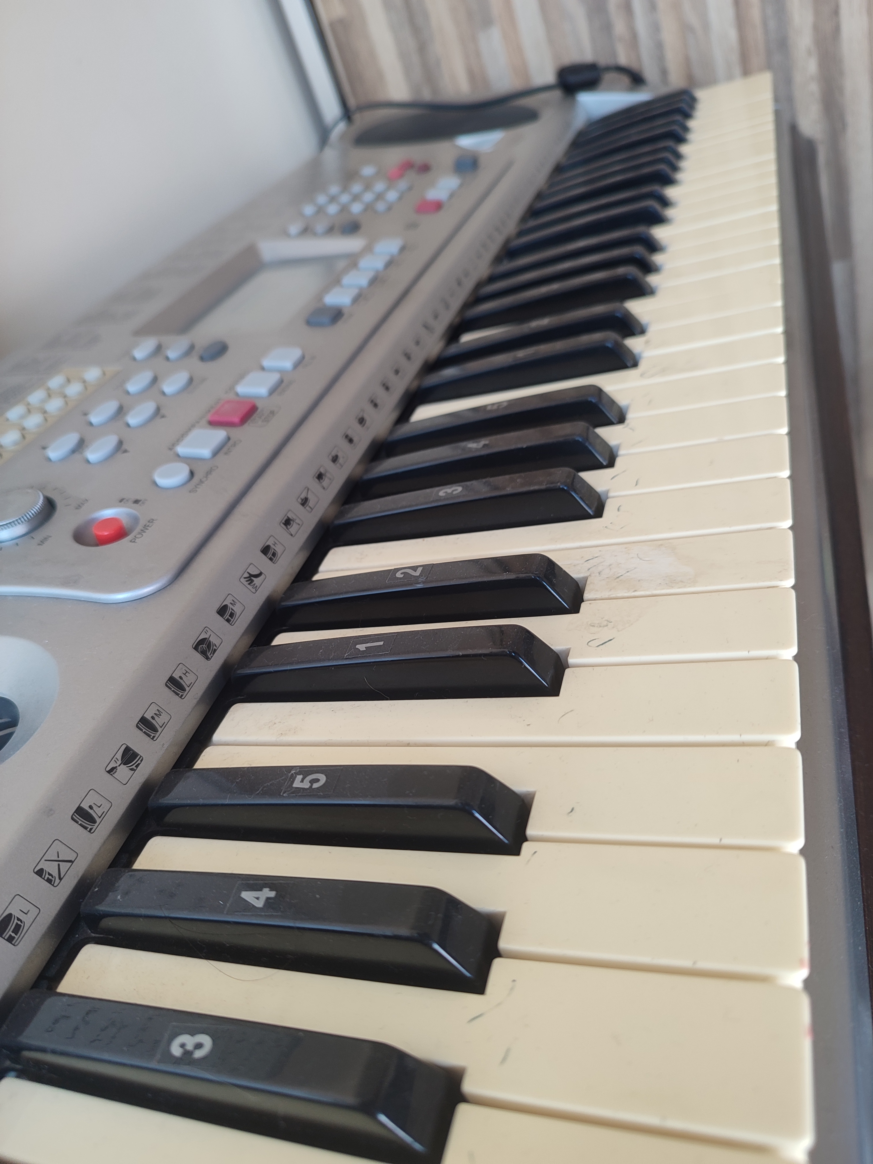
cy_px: 582
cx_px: 436
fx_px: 807
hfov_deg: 56.8
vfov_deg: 71.6
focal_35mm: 24
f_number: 1.89
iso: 311
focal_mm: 5.89
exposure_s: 1/33
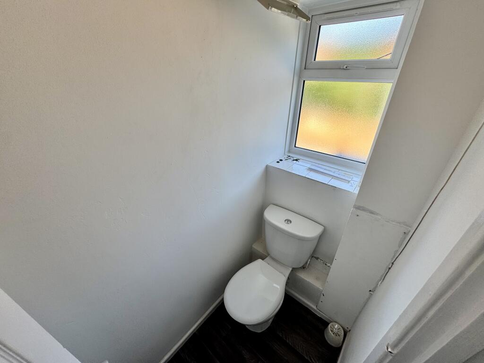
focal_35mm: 14
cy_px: 182
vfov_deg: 85.7
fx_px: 196
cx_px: 242
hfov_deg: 102.1
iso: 40
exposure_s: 1/137
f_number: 2.2
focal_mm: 2.22
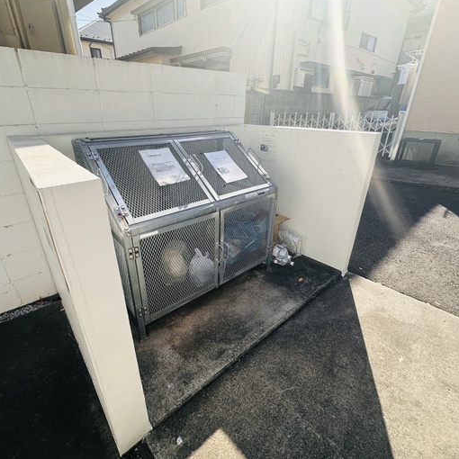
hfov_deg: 83.9
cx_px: 220
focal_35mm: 17
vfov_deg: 84.0
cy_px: 224
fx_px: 255
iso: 40
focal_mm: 2.22
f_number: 2.2
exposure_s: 1/812
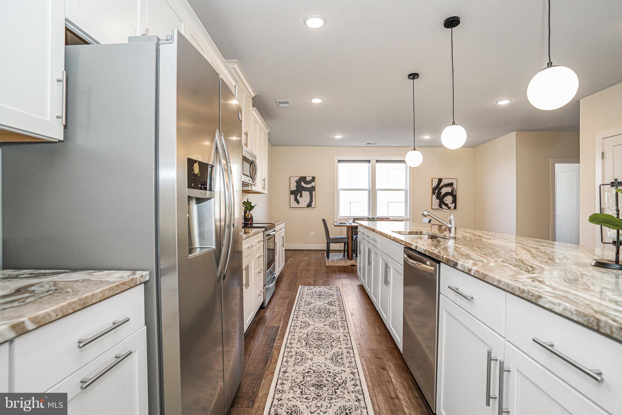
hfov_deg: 93.3
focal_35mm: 17
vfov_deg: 70.4
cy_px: 208
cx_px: 311
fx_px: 294
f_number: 4
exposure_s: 1/160
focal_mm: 17
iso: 800
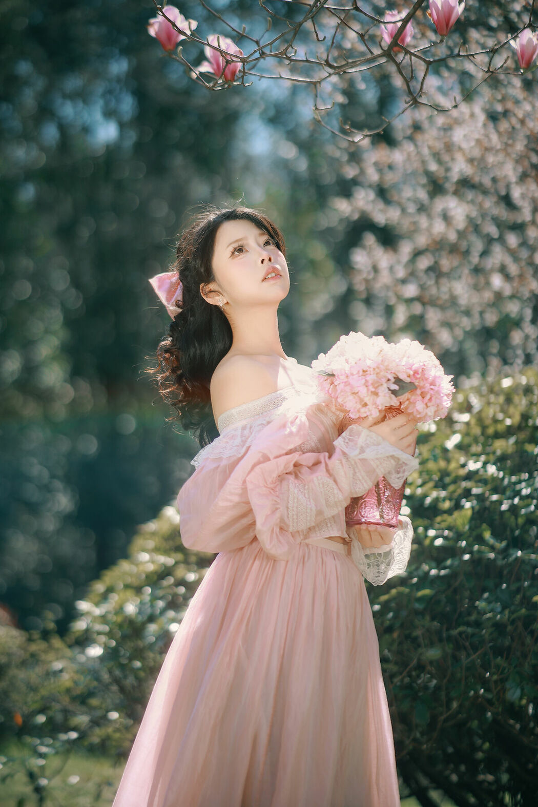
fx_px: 1905
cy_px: 404
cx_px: 269
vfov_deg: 23.9
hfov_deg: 16.1
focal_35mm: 85
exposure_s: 1/2500
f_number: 1.8
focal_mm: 85
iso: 160
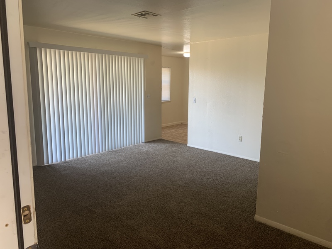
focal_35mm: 26
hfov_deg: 67.3
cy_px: 124
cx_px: 166
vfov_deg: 53.1
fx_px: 249
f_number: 1.8
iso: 100
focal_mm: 4.25
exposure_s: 1/60
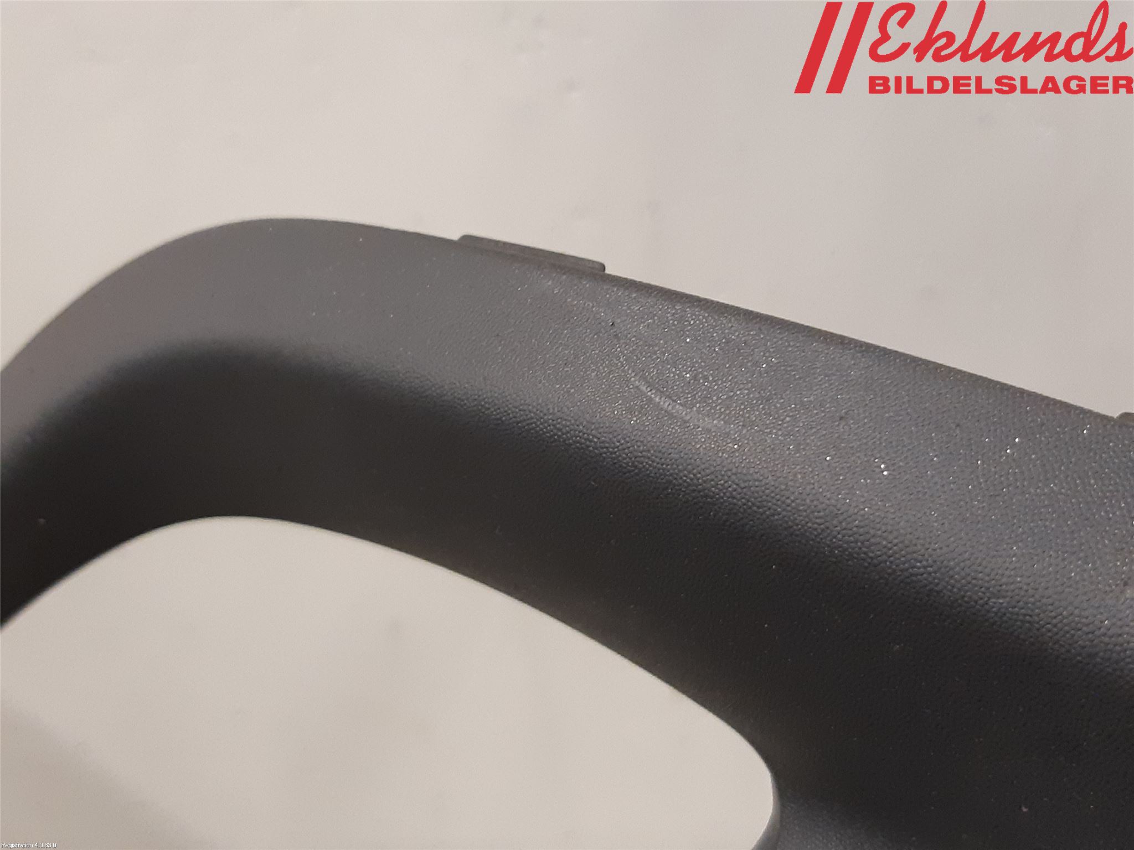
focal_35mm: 26
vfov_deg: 53.1
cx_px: 567
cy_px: 425
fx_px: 852
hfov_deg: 67.3
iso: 250
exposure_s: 1/50
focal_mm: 3.93
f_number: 1.7
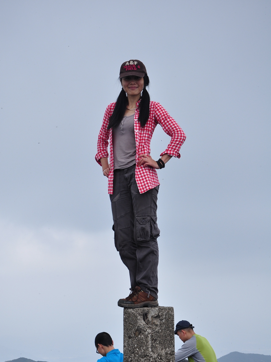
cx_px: 134
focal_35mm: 66
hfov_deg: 22.2
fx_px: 689
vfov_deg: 29.4
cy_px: 201
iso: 200
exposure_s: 1/500
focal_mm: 40
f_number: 7.1
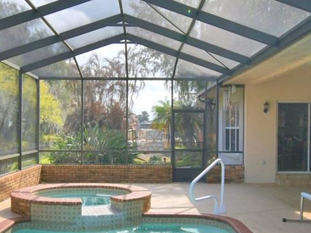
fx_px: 440
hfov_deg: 38.9
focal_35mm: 49
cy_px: 141
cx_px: 141
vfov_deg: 29.6
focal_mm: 10
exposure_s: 1/800
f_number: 4.5
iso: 100
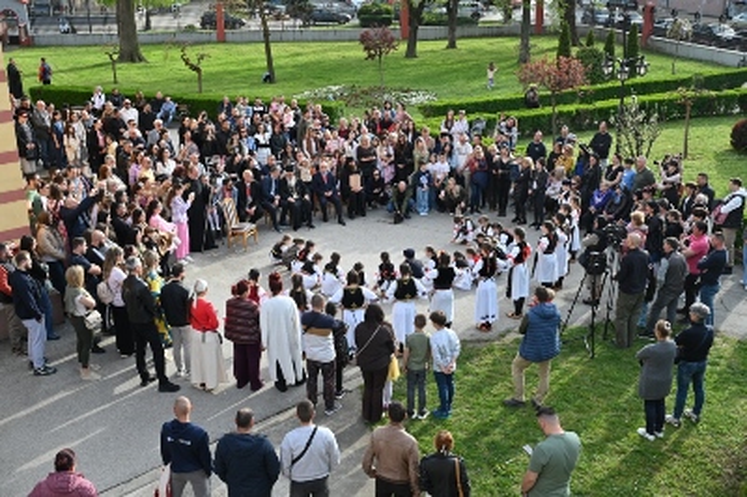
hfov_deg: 49.6
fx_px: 809
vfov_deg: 34.2
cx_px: 374
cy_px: 248
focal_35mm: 39
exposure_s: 1/200
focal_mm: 39
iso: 200
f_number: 7.1
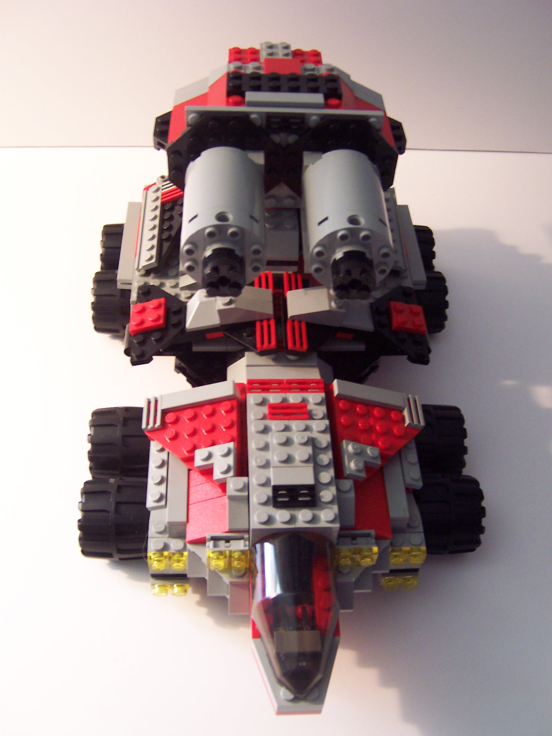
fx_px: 765
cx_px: 276
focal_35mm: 36
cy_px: 368
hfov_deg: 39.7
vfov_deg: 51.4
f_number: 2.8
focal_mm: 5.6
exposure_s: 1/8
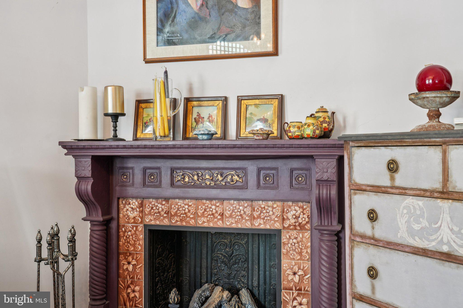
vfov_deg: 36.9
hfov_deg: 53.1
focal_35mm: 36
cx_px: 232
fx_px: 463
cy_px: 154
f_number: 8
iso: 400
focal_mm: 36
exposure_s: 1/3.33
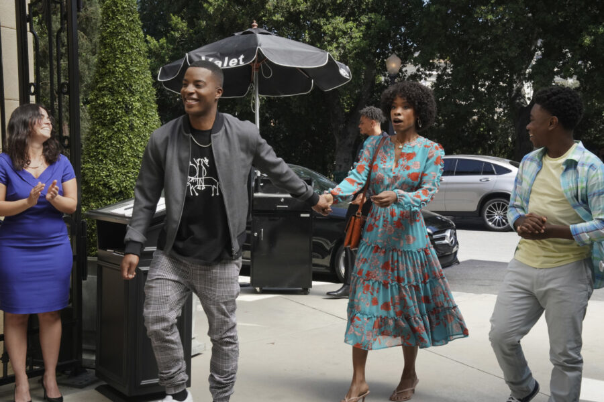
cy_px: 201
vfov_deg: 26.5
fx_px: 856
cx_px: 302
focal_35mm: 51
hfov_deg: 38.9
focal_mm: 51
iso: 2500
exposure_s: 1/400
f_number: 18
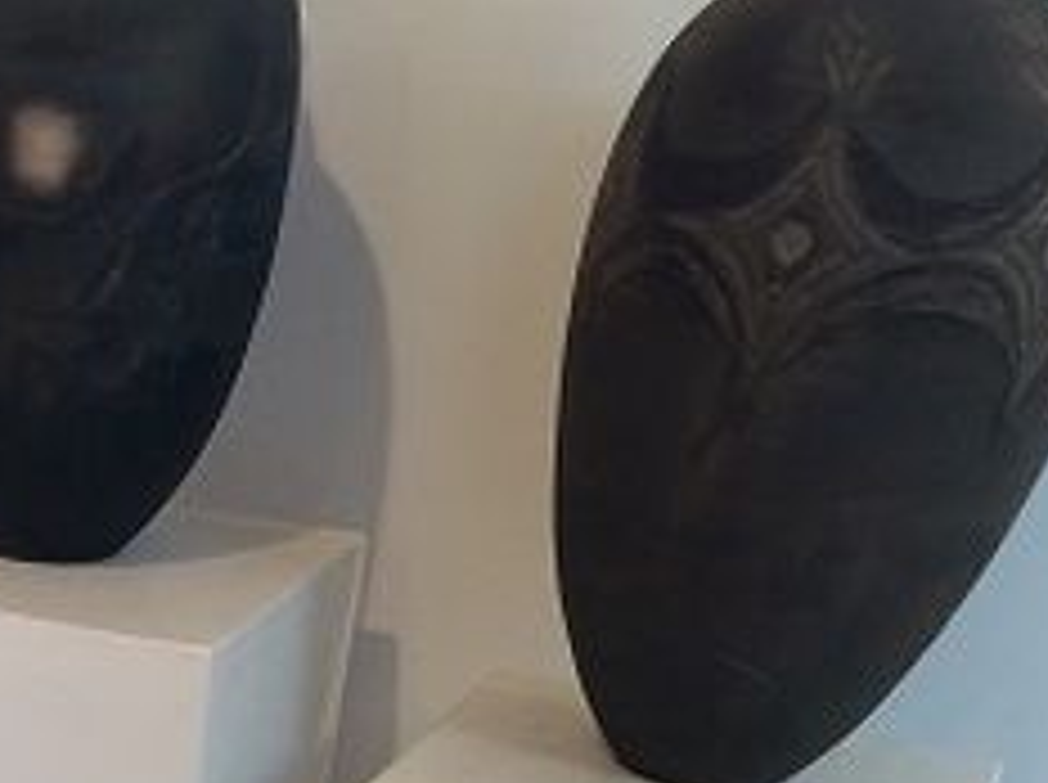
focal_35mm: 81
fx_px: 2448
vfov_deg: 17.1
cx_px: -306
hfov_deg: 21.8
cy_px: 1006
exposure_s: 1/33
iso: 80
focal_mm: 4.15
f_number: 2.2
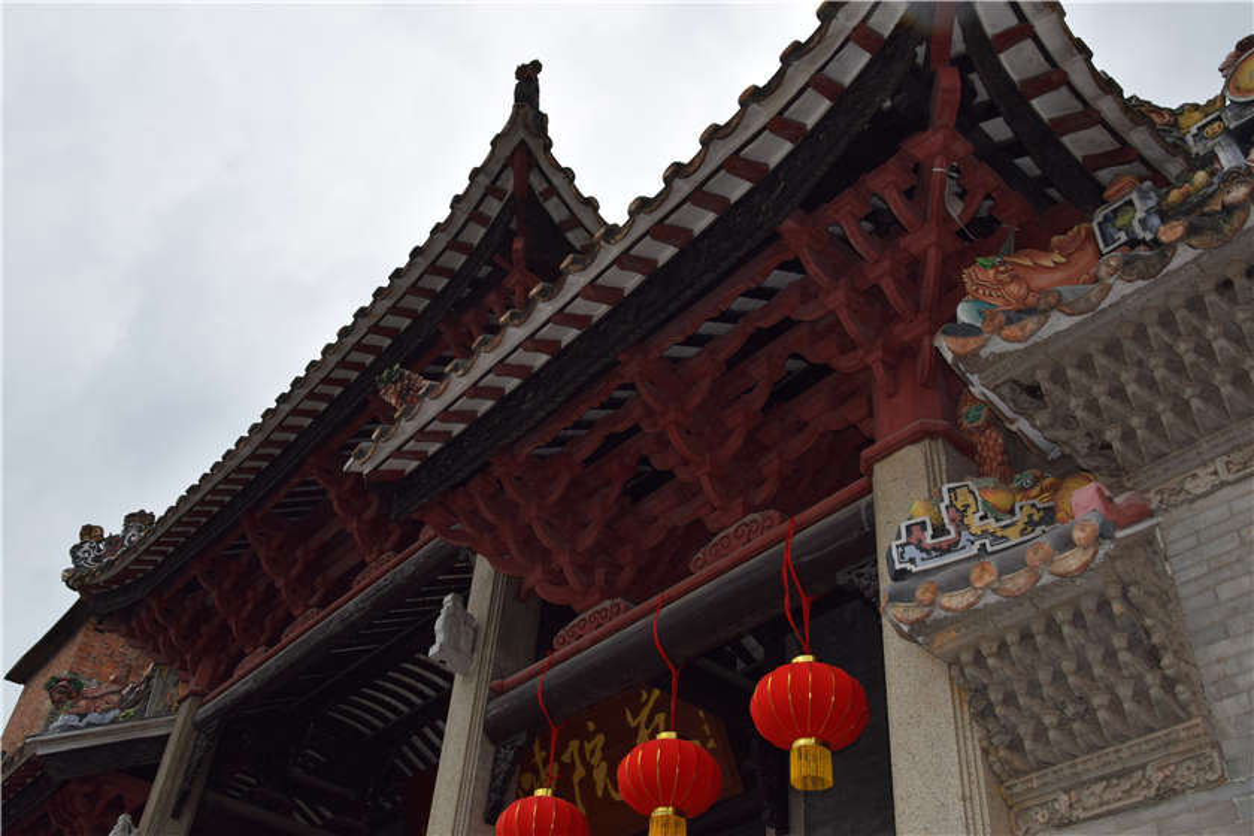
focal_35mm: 33
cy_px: 418
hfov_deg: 57.2
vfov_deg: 40.0
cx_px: 627
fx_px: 1149
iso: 100
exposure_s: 1/80
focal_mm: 22
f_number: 8
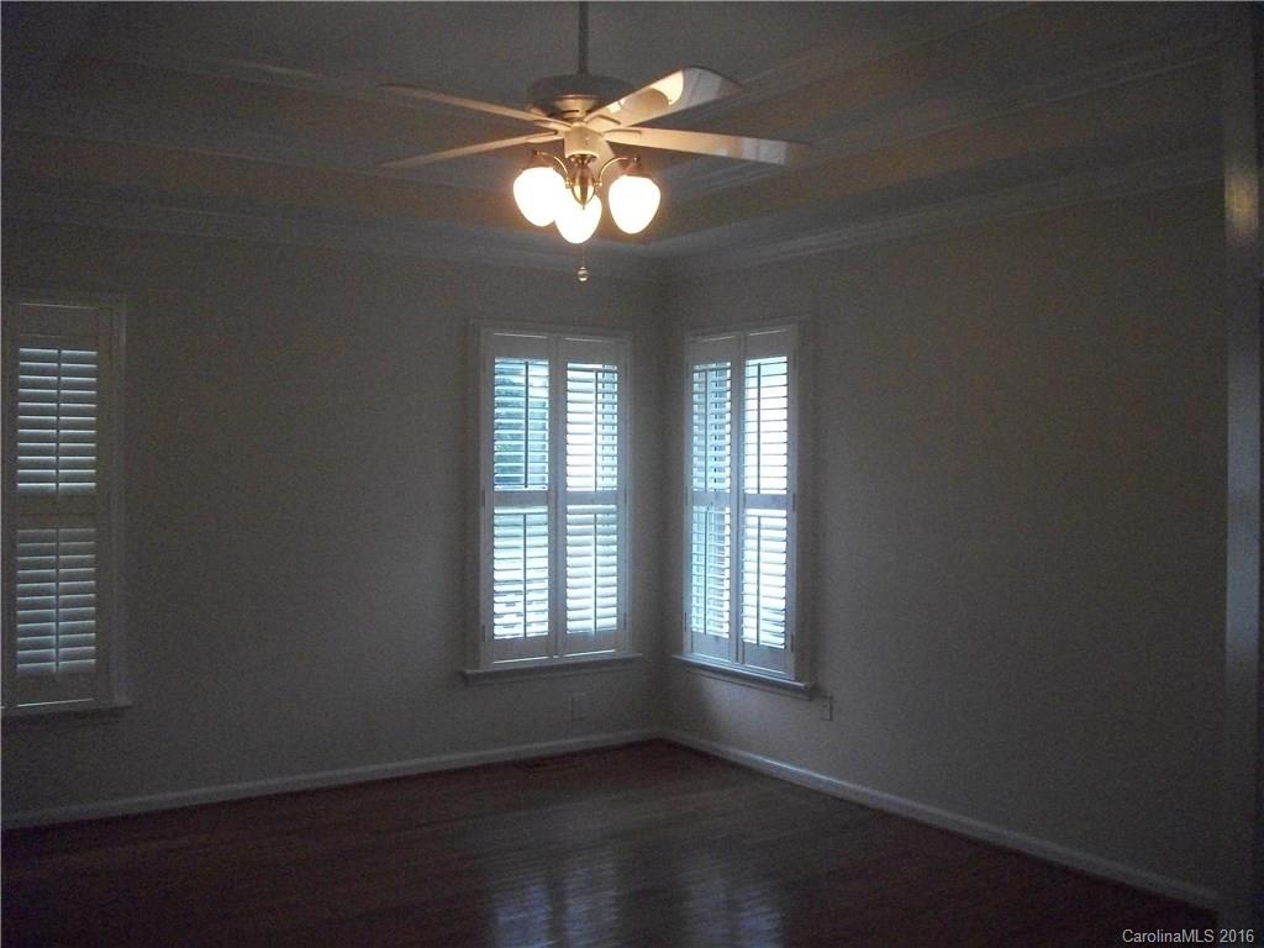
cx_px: 632
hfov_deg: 56.8
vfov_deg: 44.2
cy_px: 474
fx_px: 1168
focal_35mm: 32
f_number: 2.9
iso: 640
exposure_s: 1/250
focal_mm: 5.7
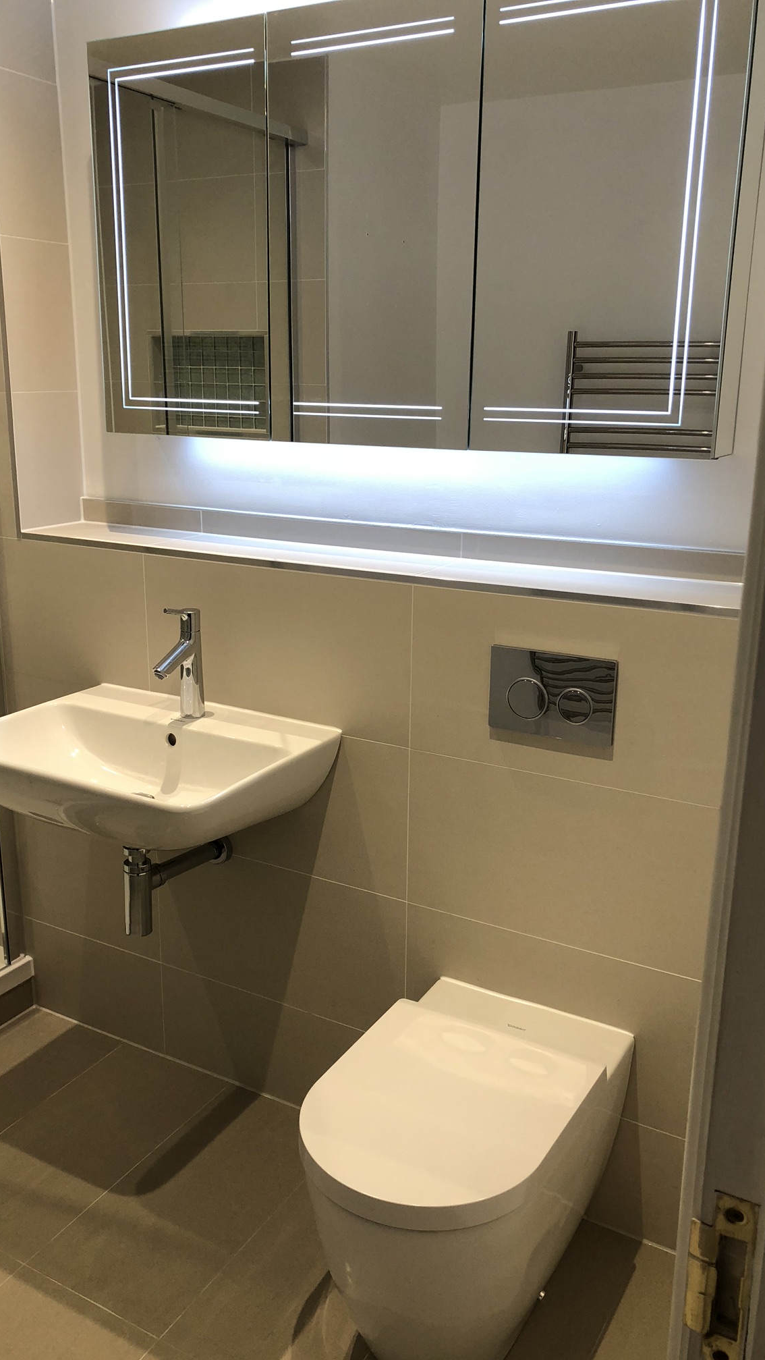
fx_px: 1117
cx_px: 353
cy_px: 690
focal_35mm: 31
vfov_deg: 62.6
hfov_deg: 37.8
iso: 25
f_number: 1.8
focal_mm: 3.99
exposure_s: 1/33
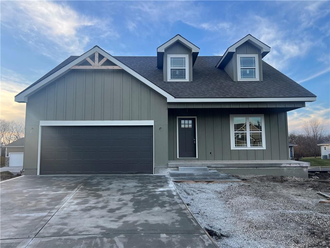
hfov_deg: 67.3
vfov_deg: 53.1
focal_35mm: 26
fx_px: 248
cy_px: 124
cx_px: 165
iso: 50
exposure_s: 1/769
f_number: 1.5
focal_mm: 5.7
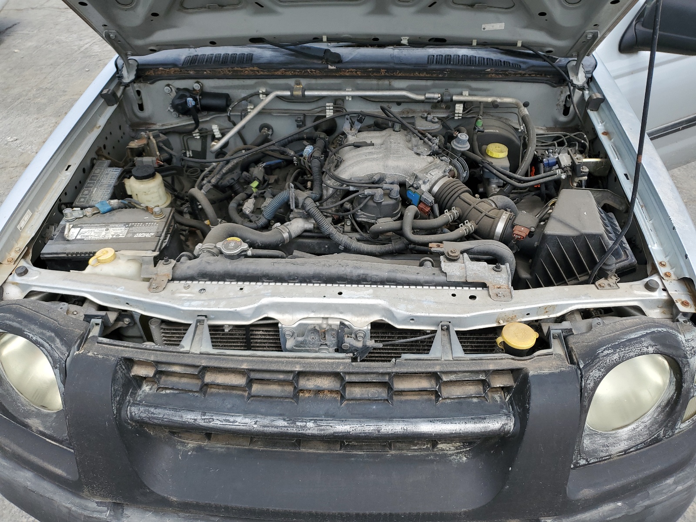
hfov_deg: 67.3
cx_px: 348
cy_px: 261
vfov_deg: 53.1
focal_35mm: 26
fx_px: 523
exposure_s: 1/1667
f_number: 1.5
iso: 50
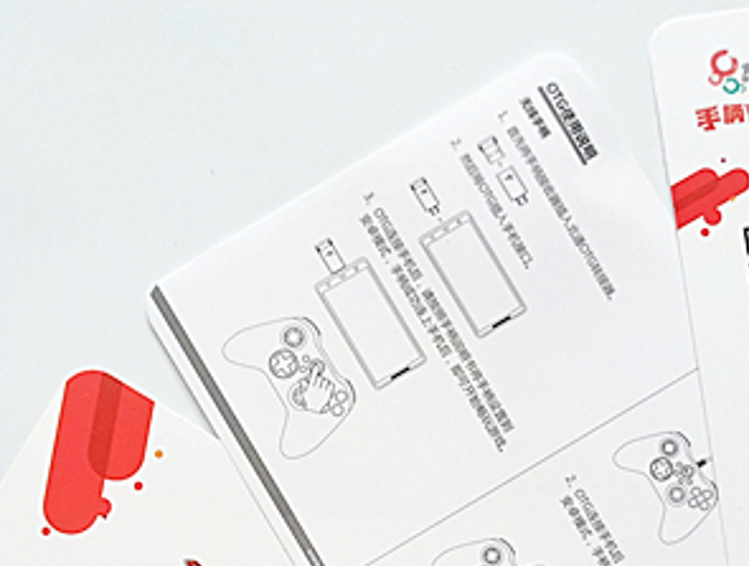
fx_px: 1823
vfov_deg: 17.4
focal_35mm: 84
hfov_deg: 23.2
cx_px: 378
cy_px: 519
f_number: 2
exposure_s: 1/33
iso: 40
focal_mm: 3.75
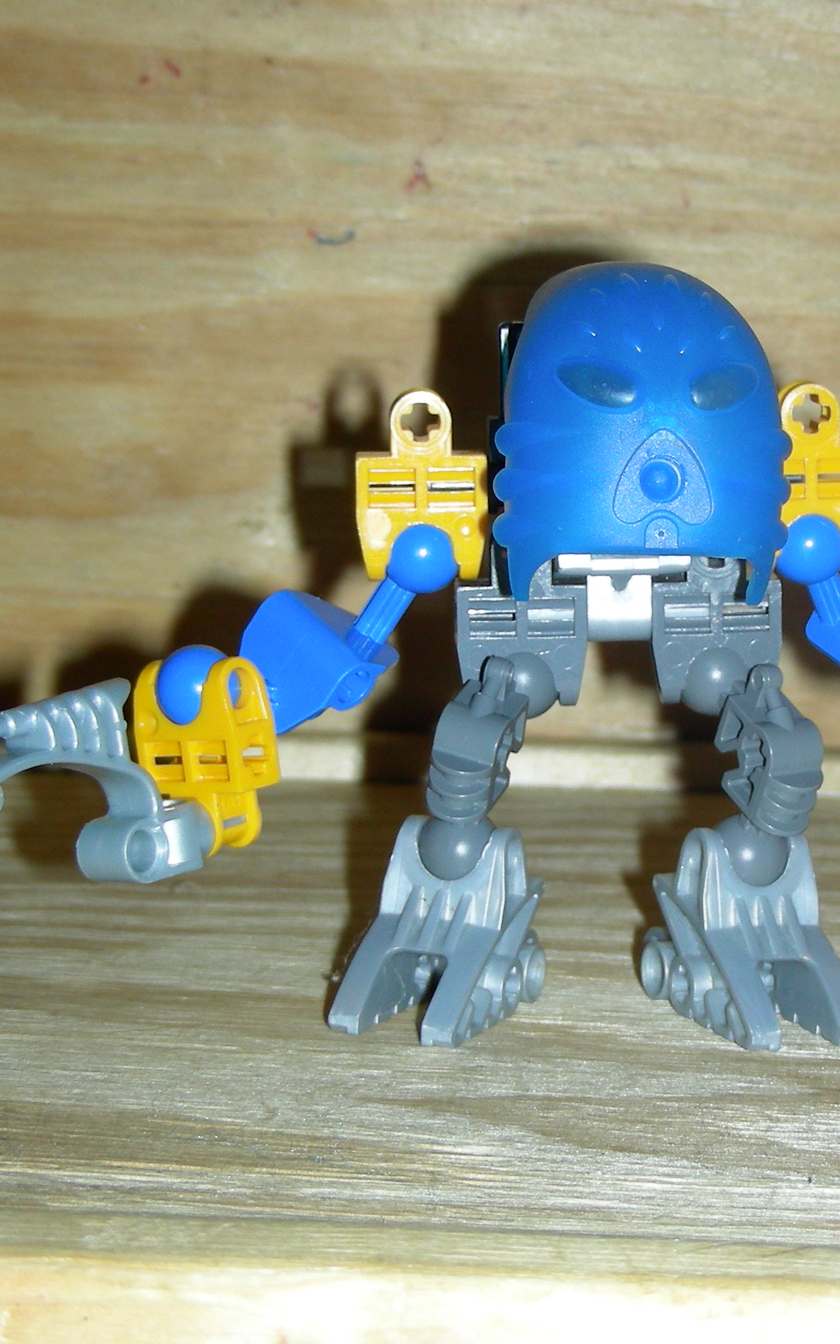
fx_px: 3296
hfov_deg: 14.5
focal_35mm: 90
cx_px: 639
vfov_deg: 23.0
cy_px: 676
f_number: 3.5
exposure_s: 1/60.1
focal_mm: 10.5
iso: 50
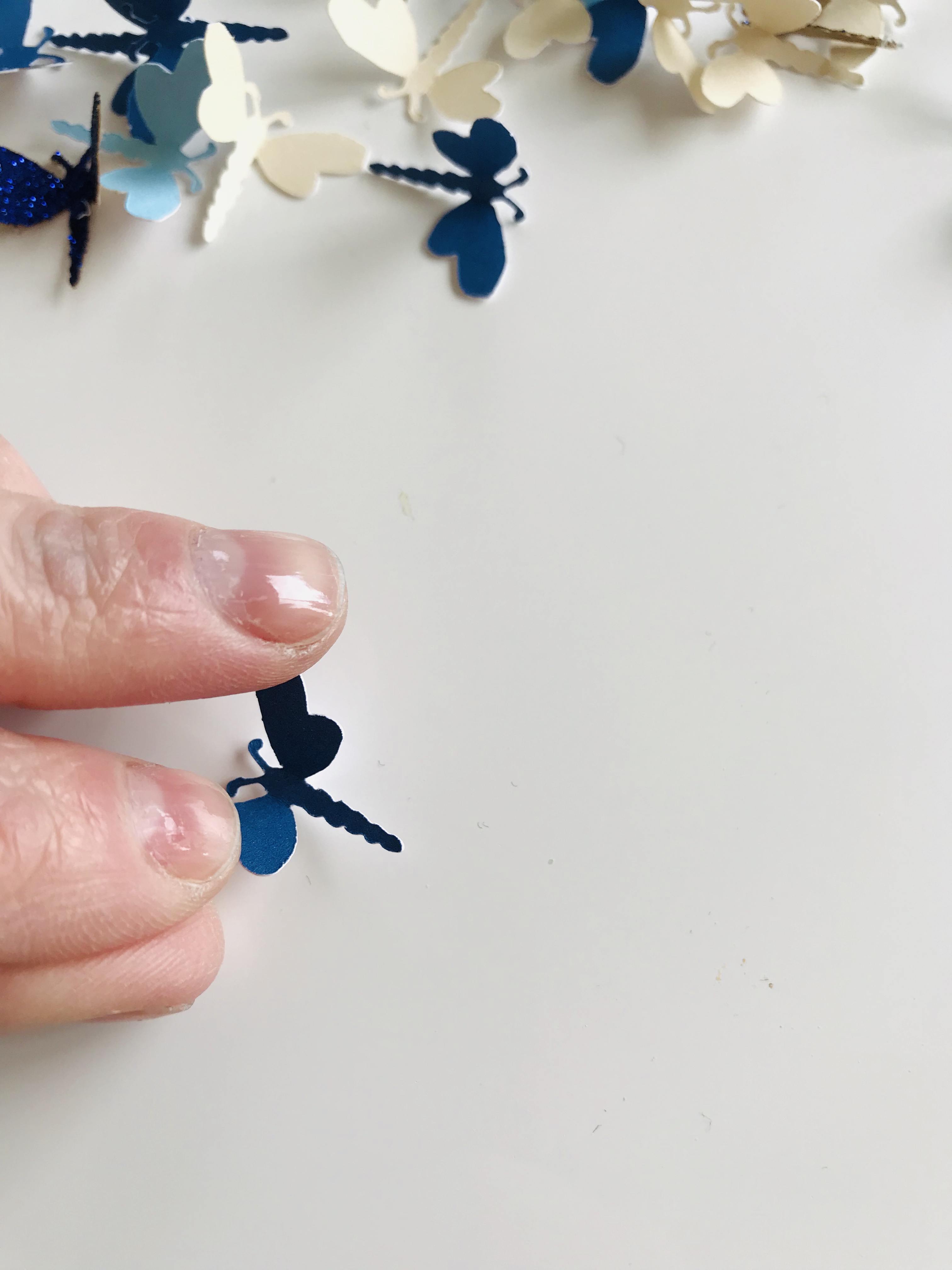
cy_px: 635
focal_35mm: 28
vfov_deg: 63.4
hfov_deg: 49.7
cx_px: 476
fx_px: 1027
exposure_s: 1/124
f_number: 1.8
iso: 20
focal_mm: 3.99
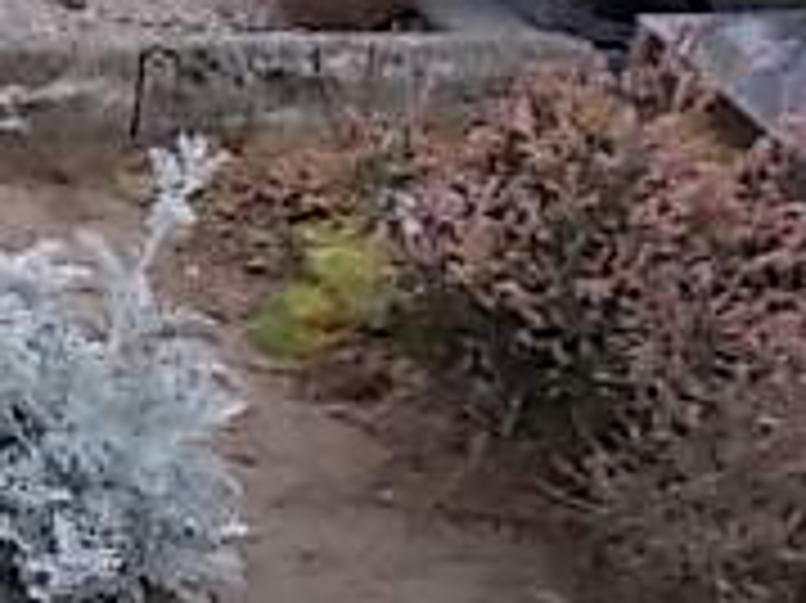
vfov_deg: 15.8
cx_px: -545
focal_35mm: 93
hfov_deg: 17.8
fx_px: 2164
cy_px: 400
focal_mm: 4.6
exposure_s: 1/60
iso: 80
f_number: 3.2
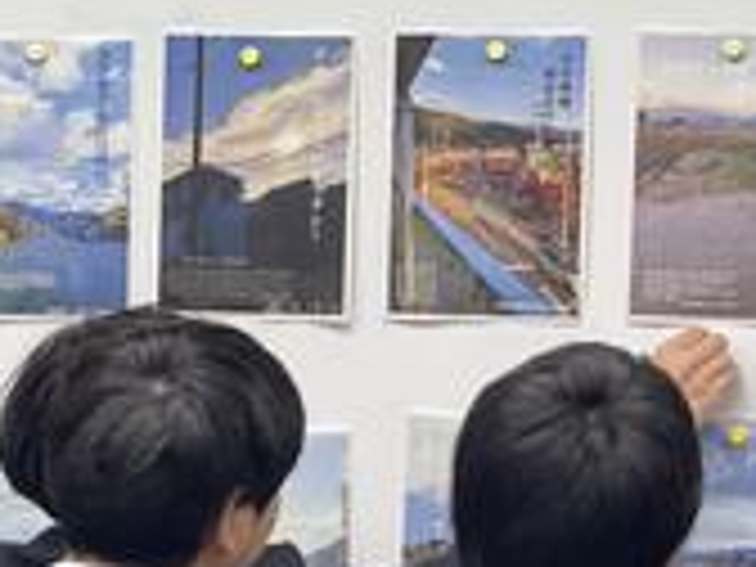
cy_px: 634
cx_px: 270
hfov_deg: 10.8
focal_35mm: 183
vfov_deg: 8.1
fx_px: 3997
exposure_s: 1/120
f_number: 2.2
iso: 200
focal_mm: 7.5
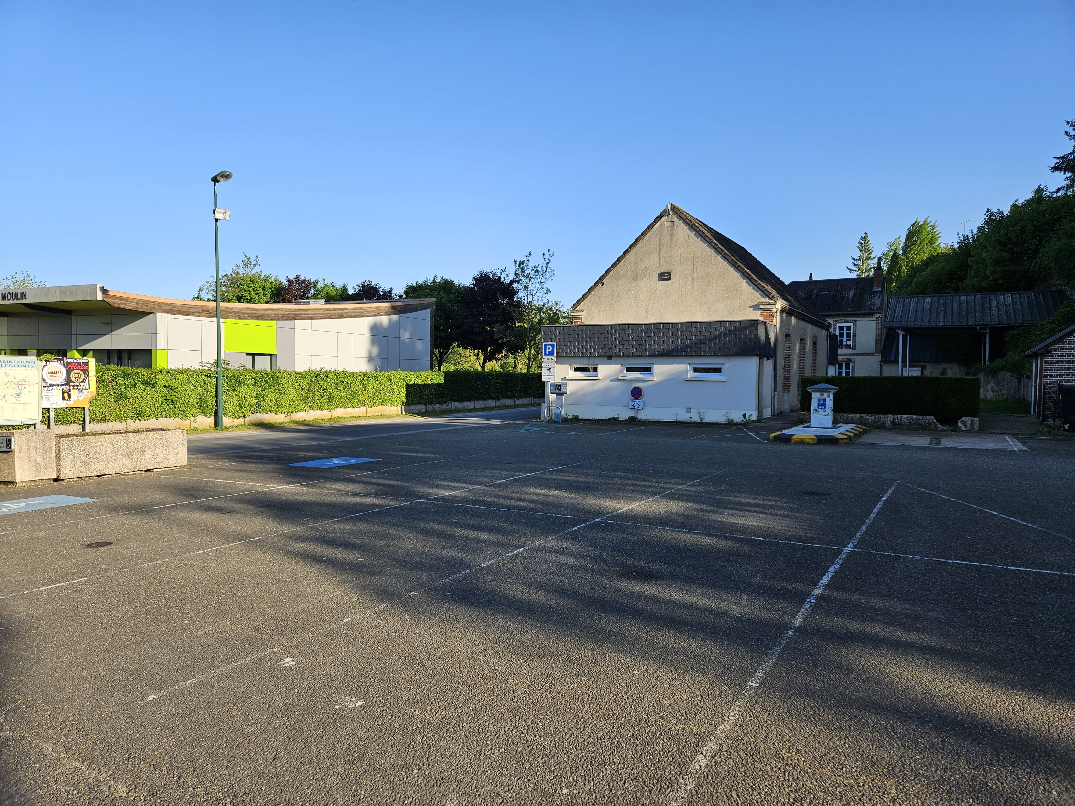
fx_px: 714
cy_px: 403
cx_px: 538
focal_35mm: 23
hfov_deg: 73.9
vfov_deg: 58.9
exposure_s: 1/1011
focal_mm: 5.4
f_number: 1.8
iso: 25
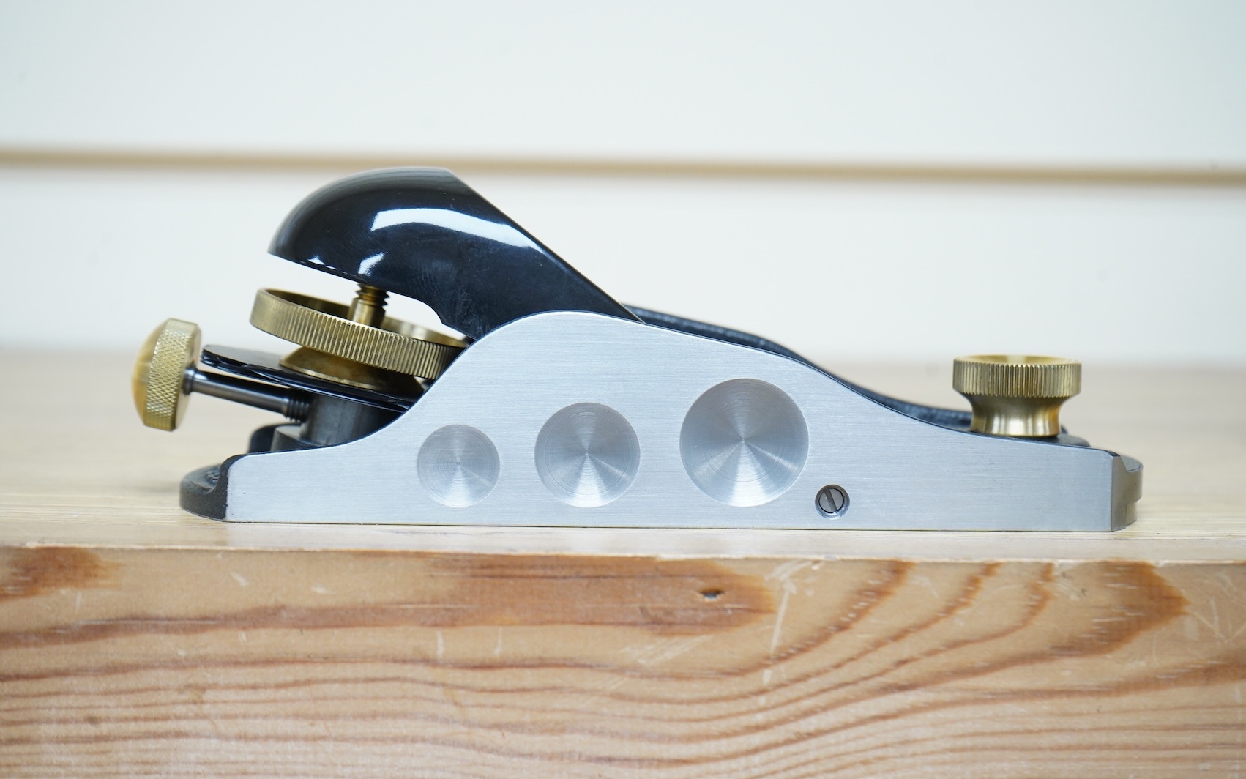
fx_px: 2445
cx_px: 618
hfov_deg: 28.6
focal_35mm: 72
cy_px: 364
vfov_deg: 18.1
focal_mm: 70
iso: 2500
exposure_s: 1/80
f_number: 8
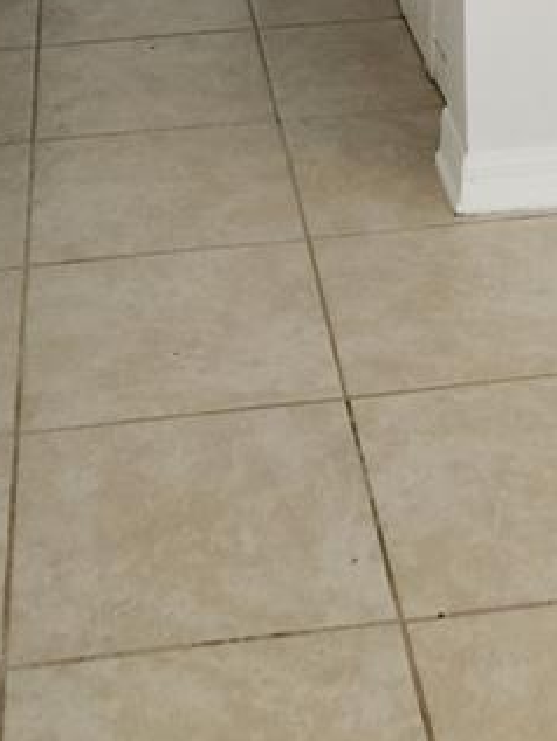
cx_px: 346
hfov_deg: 17.0
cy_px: -264
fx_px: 1865
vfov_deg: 20.3
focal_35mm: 87
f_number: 1.8
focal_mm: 5.4
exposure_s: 1/40
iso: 200
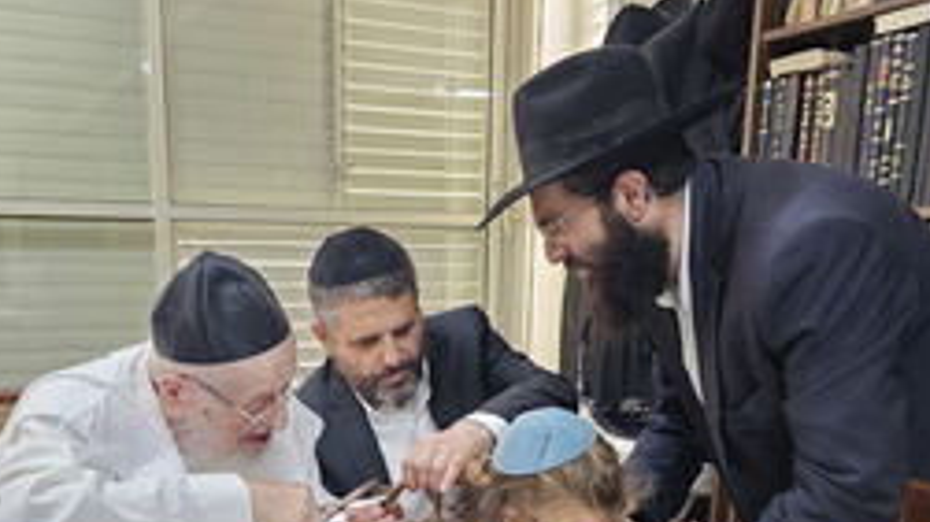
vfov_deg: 28.7
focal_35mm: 40
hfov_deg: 50.3
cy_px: 452
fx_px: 986
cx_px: 385
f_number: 1.7
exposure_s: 1/100
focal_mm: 6.3
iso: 640
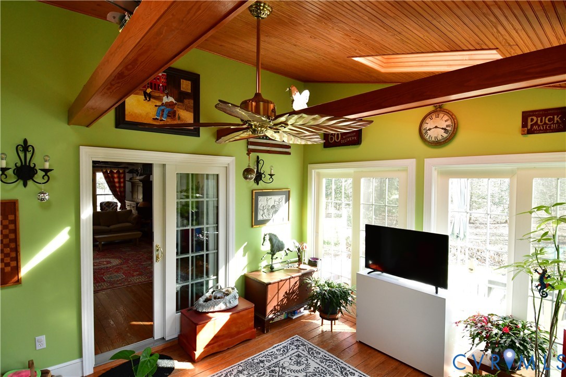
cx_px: 283
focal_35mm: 18
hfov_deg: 90.0
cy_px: 188
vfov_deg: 67.4
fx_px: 283
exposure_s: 1/100
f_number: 8
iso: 2000
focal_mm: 12
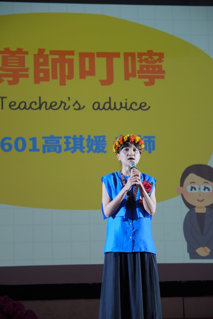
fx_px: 737
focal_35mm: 83
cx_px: 106
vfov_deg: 24.5
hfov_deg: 16.4
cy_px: 160
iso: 800
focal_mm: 55
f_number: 2.8
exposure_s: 1/60
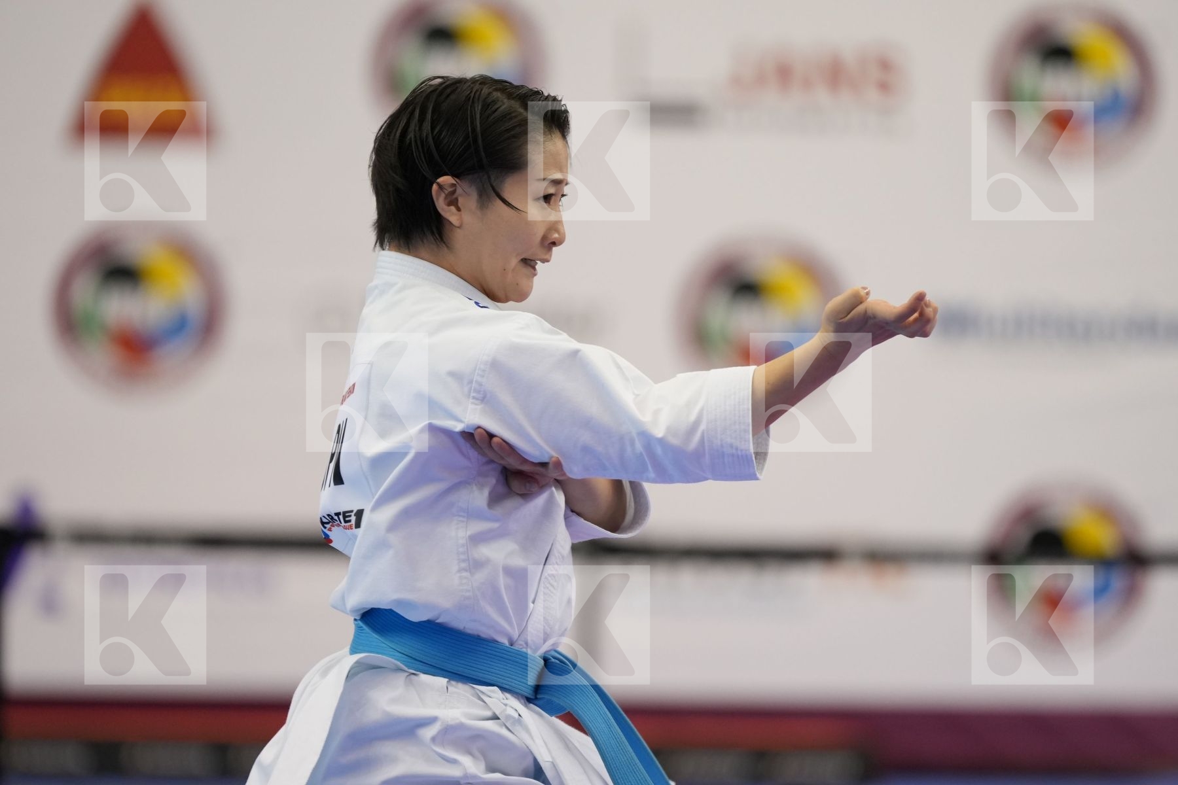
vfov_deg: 4.6
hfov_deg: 6.9
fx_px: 9816
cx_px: 589
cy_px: 392
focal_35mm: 300
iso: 1250
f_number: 2.8
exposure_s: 1/500
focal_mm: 200
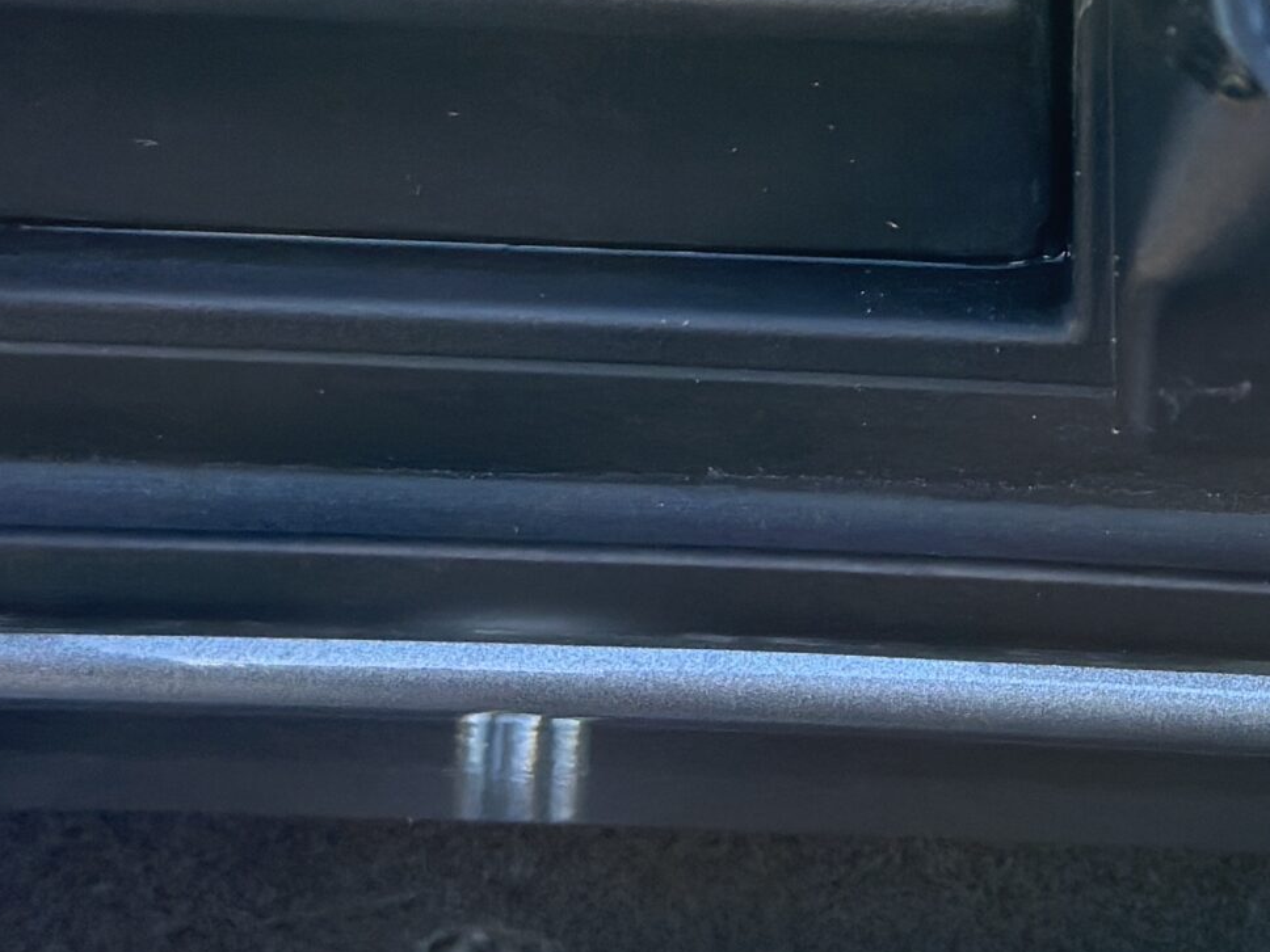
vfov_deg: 11.5
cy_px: -16
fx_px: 4659
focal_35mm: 127
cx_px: 1385
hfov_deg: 15.1
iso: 80
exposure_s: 1/574
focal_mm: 6.86
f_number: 1.78
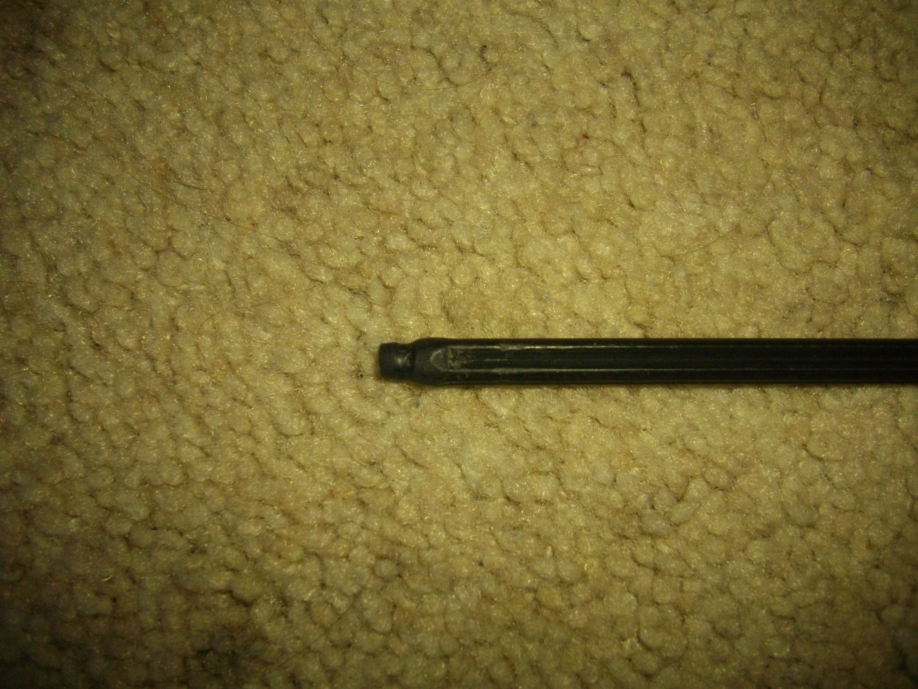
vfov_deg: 38.7
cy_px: 344
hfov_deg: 50.1
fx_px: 981
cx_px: 459
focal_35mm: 37
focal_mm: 6.2
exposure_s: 1/50
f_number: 2.8
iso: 200
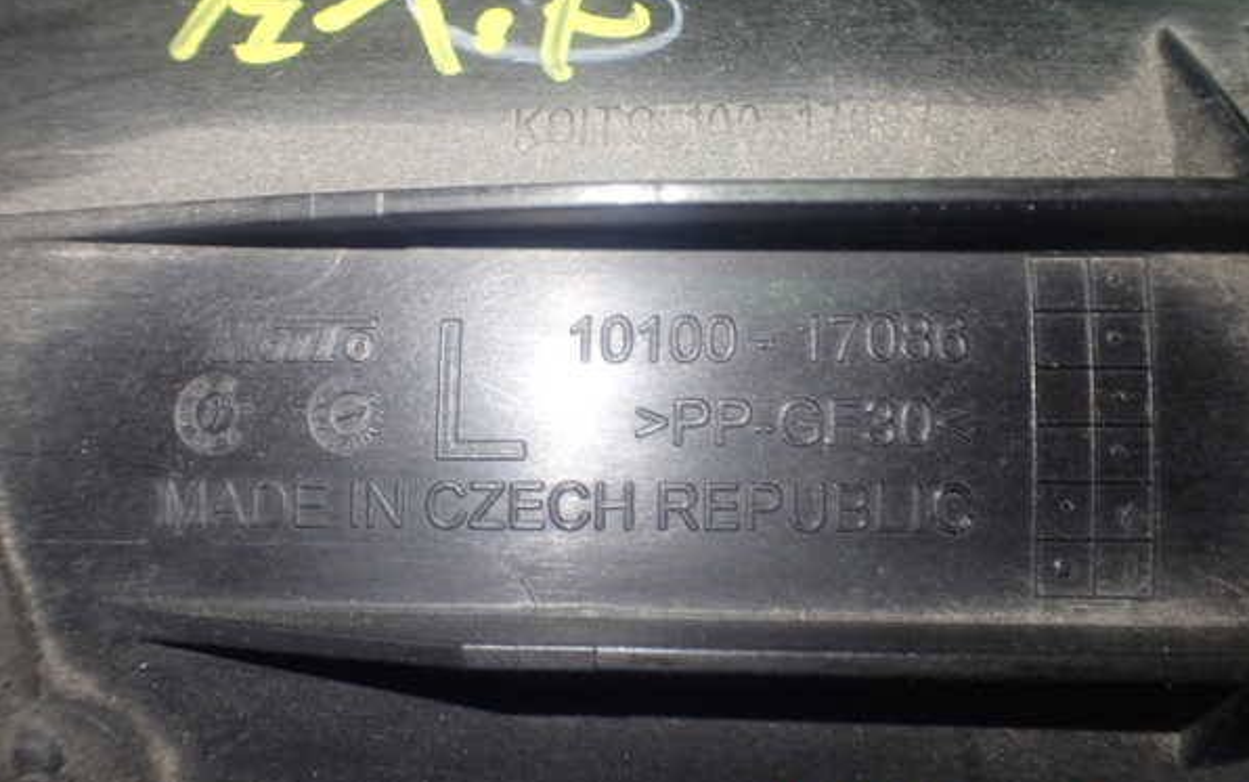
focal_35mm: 32
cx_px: 627
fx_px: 1090
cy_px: 379
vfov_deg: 39.5
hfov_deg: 59.6
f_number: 2.3
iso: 200
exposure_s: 1/30
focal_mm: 5.4
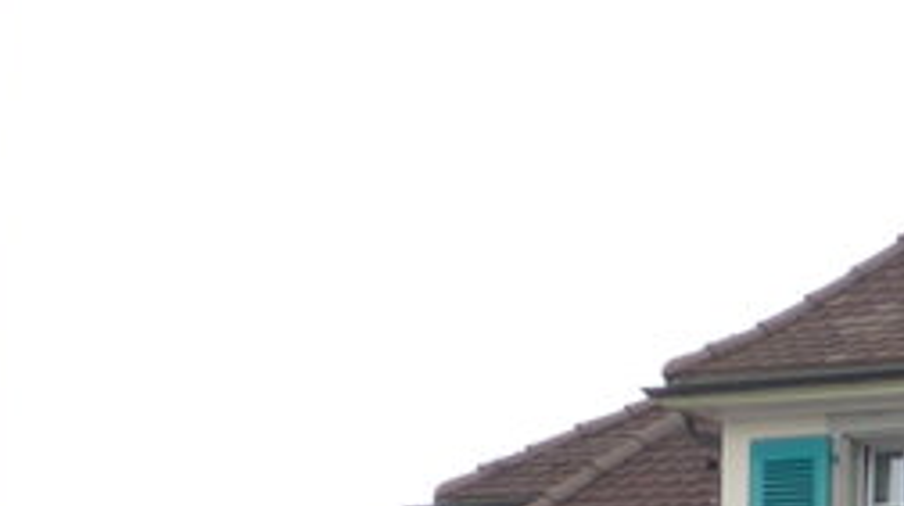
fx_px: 10701
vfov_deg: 2.7
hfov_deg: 4.8
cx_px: 1256
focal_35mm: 447
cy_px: 1457
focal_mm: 17
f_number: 4.5
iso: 80
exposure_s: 1/200
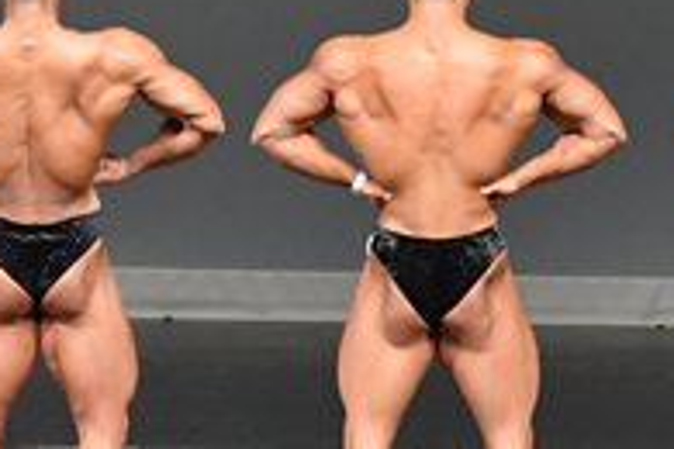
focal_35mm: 693
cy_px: 235
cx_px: 244
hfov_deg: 3.0
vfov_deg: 2.0
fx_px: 12973
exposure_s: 1/400
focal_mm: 116
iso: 5000
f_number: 5.6
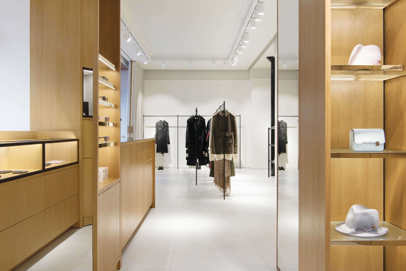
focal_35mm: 31
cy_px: 136
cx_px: 203
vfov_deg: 42.4
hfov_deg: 60.3
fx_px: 350
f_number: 16
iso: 200
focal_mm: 31
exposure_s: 1/1.67
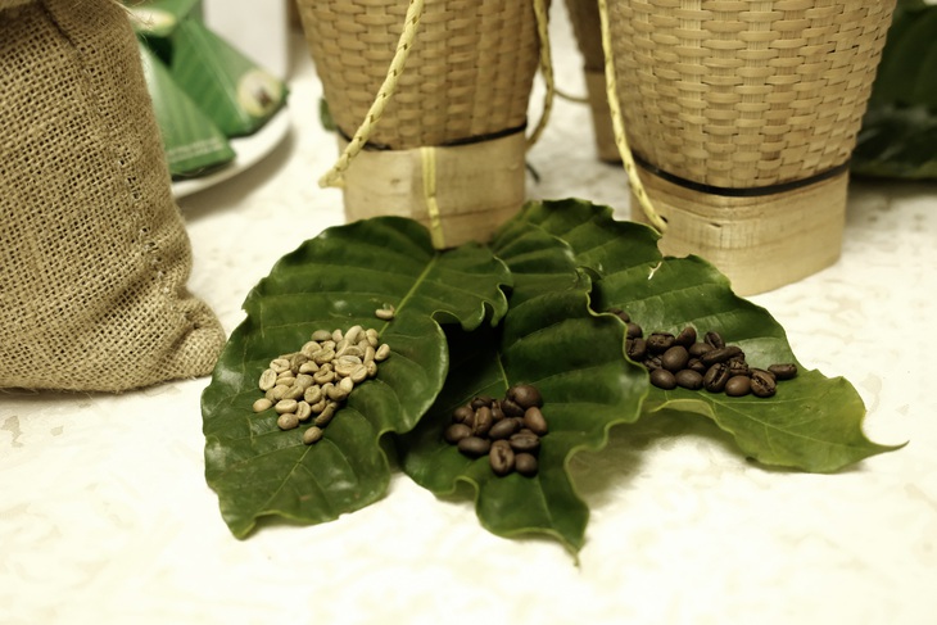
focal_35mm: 53
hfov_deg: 37.5
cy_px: 312
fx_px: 1380
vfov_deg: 25.5
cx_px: 468
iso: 6400
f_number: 3.2
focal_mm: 35
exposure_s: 1/640
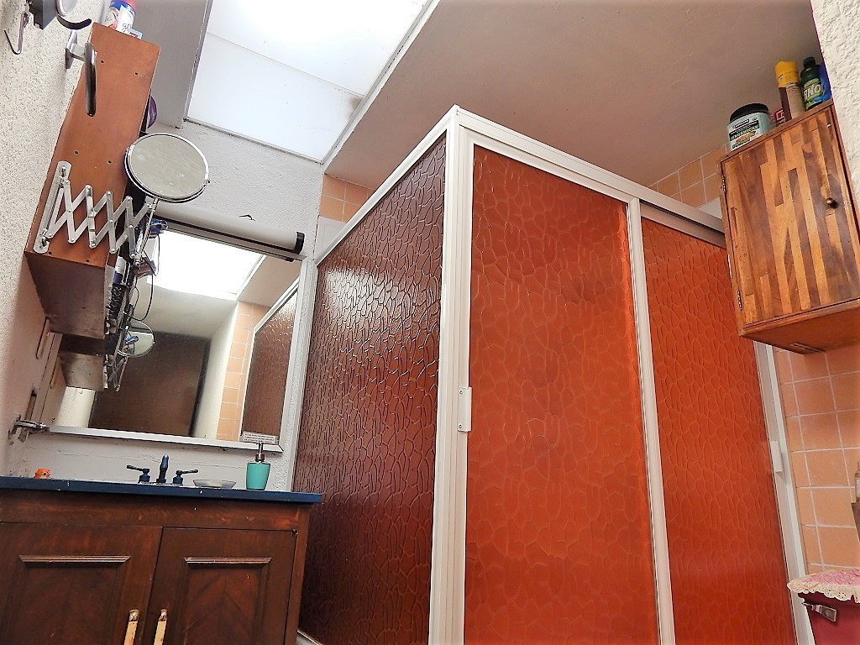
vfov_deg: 58.9
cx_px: 430
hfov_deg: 73.9
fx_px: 571
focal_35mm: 23
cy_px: 322
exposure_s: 1/80
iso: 125
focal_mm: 4
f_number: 3
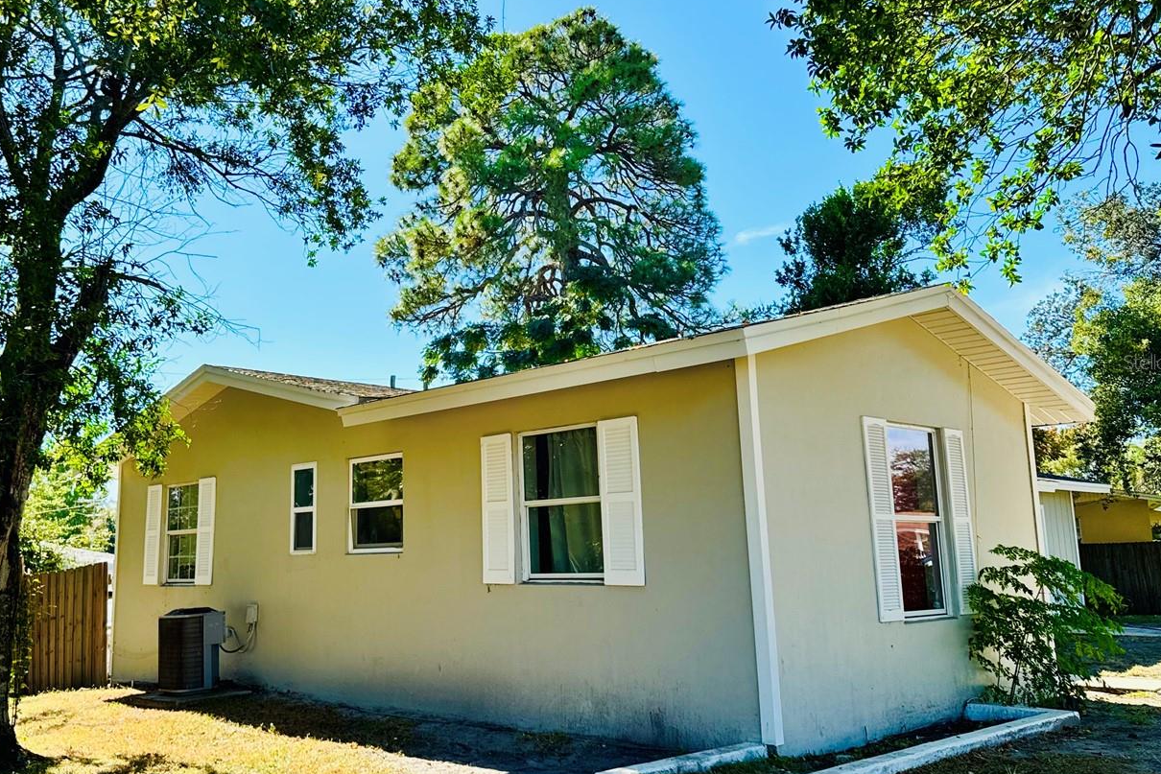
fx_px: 1064
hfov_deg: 56.6
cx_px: 446
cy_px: 362
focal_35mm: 33
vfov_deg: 40.0
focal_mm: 6.76
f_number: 1.78
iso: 80
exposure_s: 1/1980
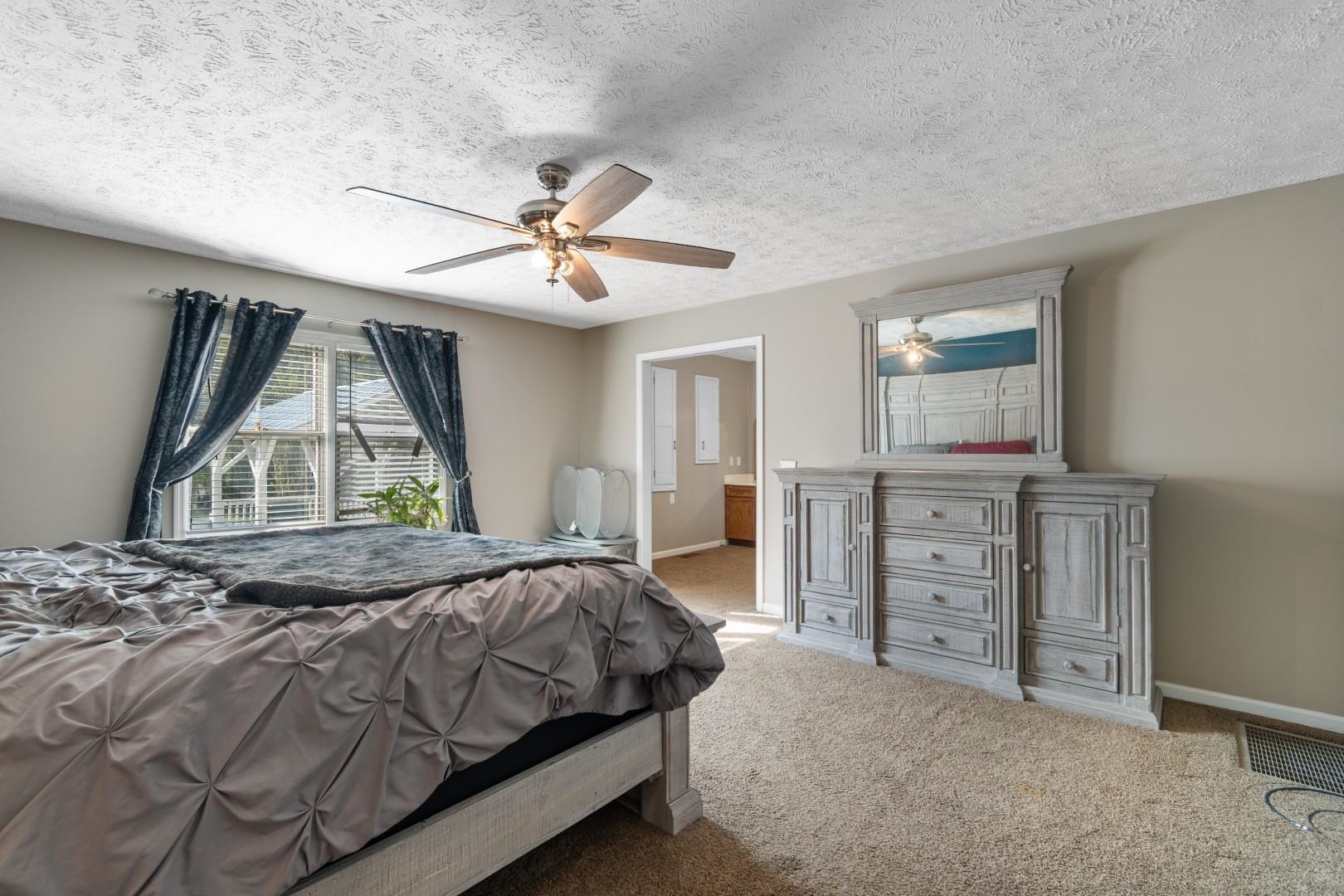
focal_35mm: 15
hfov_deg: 100.4
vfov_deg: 77.3
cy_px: 448
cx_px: 672
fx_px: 560
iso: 100
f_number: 4.5
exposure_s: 1/15
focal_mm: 10
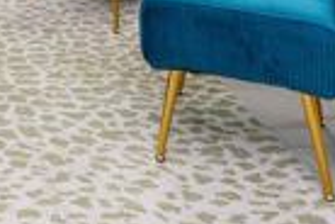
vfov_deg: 12.9
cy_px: -274
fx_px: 810
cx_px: -166
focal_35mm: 87
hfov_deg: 20.2
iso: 1250
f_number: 22
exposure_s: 1/50
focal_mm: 17
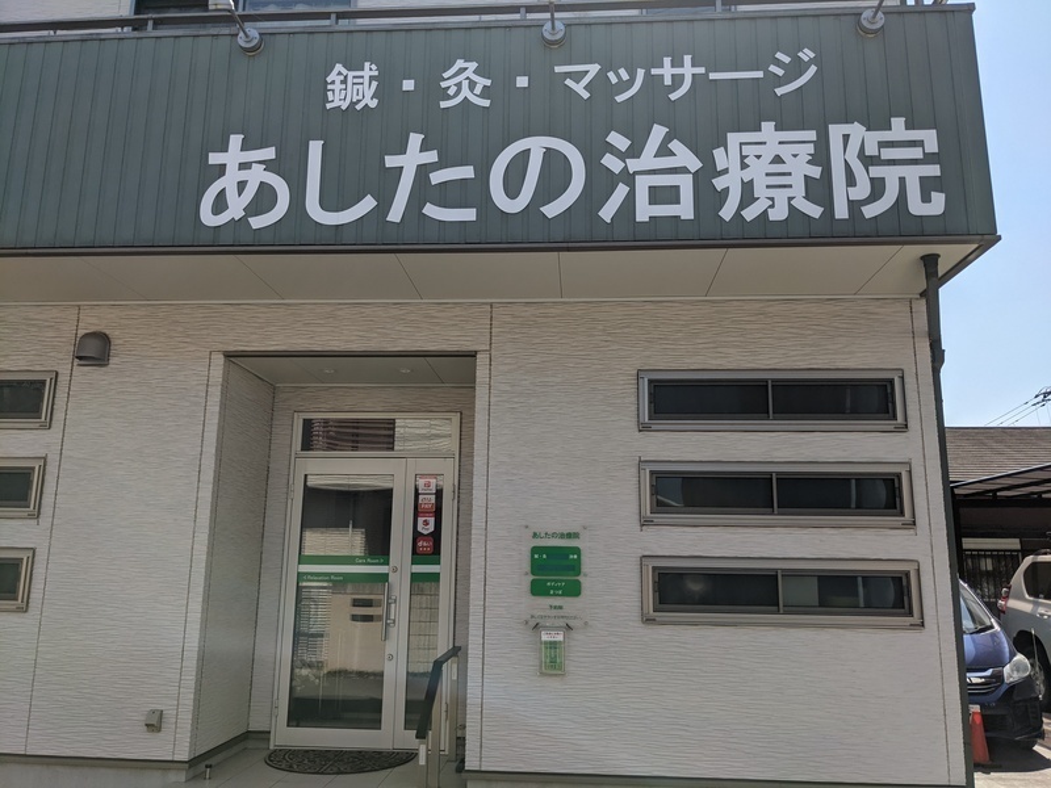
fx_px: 820
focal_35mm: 27
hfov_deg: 65.3
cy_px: 394
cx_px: 526
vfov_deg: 51.4
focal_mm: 4.38
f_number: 1.73
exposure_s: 1/3906
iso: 63
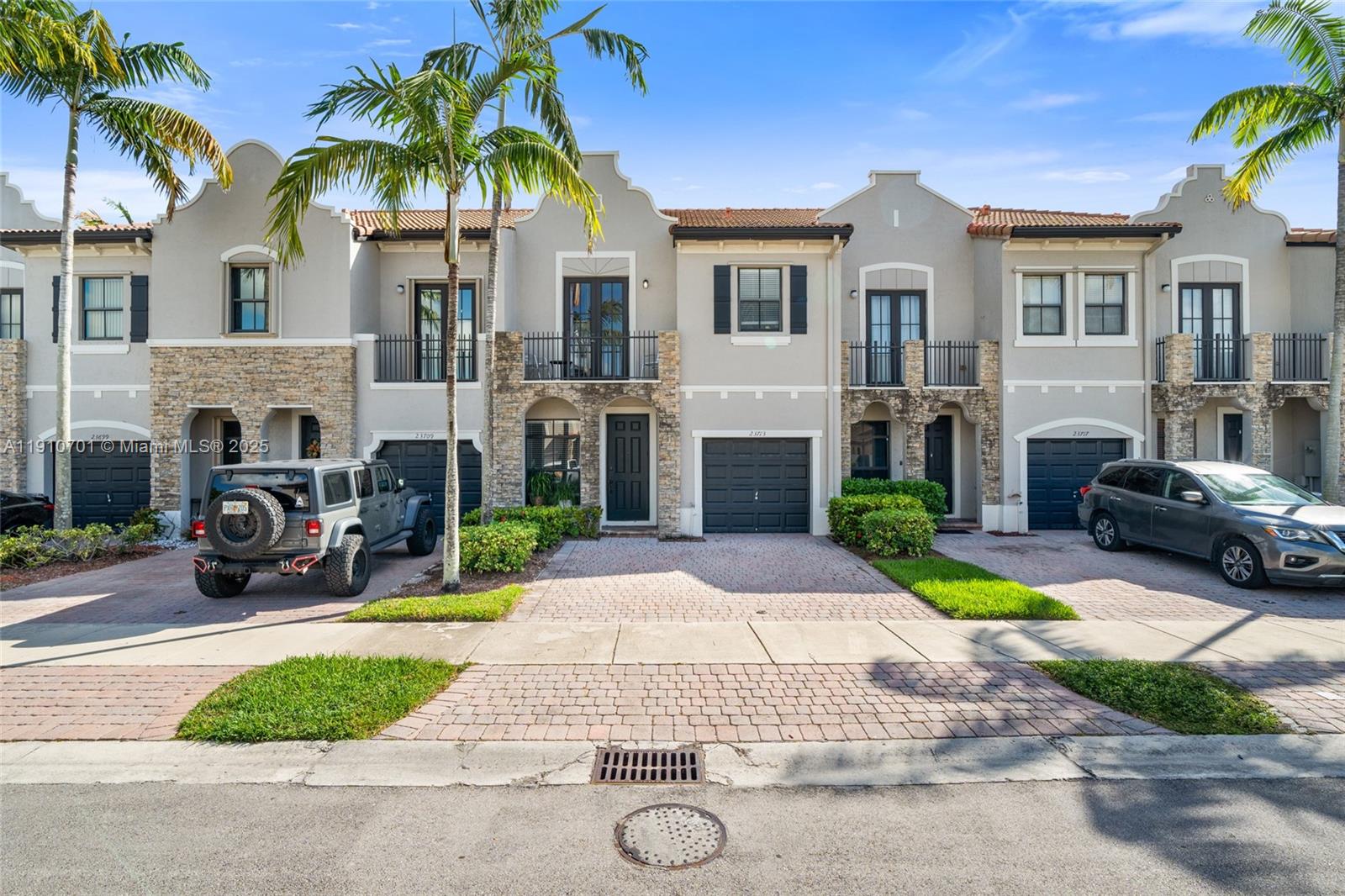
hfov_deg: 96.7
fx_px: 598
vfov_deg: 73.7
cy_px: 448
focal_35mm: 16
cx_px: 672
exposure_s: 1/800
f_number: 9
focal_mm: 16
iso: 500
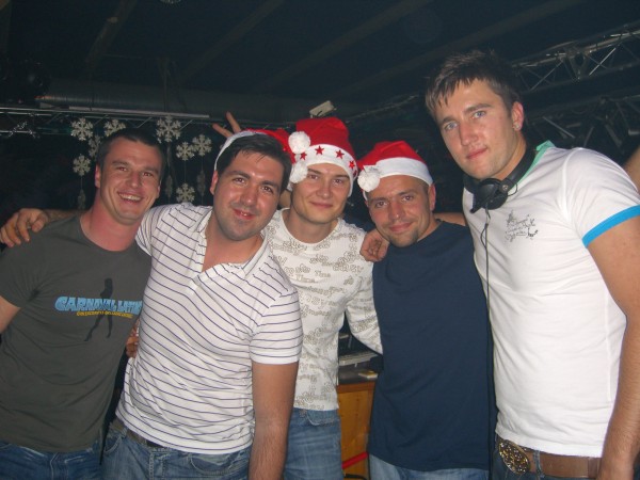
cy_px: 240
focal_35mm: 38
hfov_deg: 49.0
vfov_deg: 37.7
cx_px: 320
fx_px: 703
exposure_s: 1/60
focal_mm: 7.9
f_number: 2.8
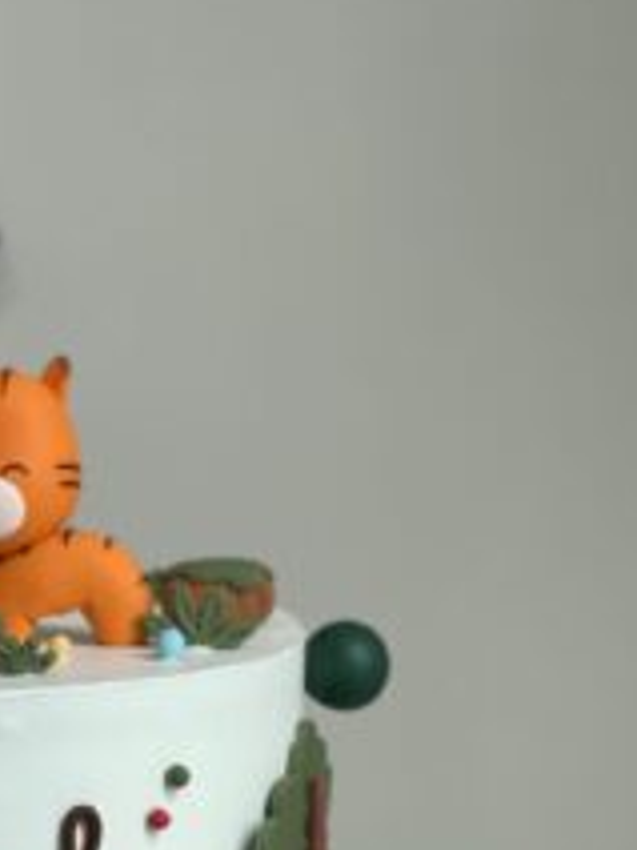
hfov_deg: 9.1
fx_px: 3950
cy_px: 752
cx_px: -80
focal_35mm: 161
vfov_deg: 12.2
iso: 20
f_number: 2.2
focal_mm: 7.5
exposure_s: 1/116
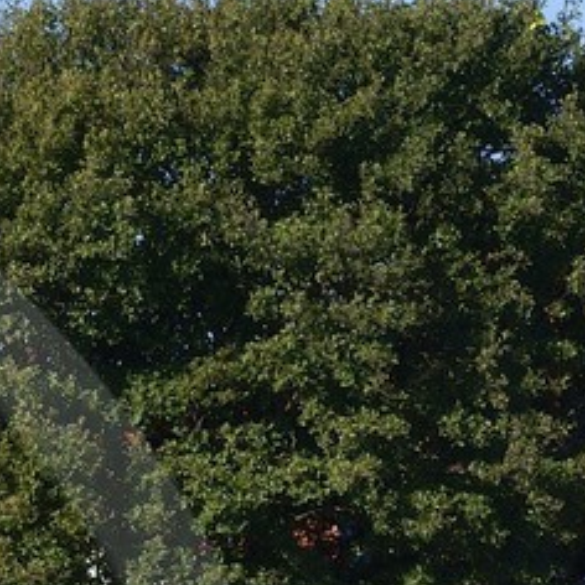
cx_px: -702
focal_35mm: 460
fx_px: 8795
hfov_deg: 3.8
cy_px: 1020
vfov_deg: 3.8
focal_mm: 80
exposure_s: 1/320
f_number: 11
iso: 200
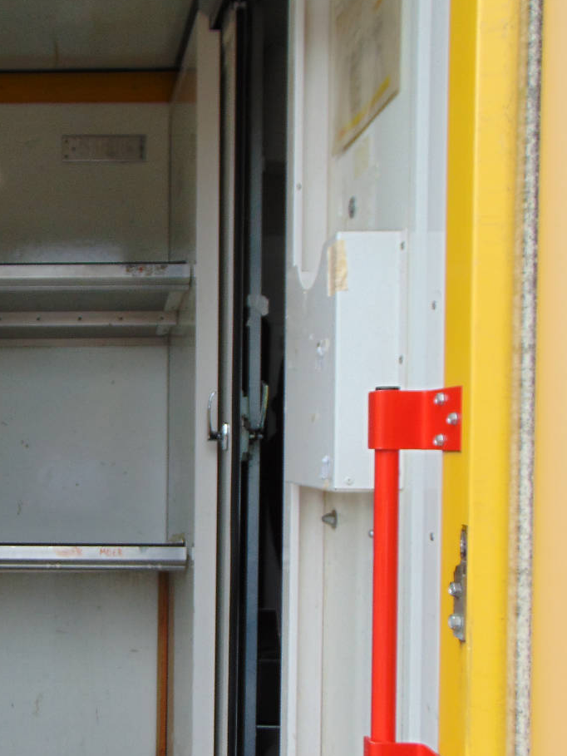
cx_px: 36
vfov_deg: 42.6
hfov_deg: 31.1
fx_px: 961
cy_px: 473
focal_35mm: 44
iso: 80
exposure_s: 1/160
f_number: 3
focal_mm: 4.5
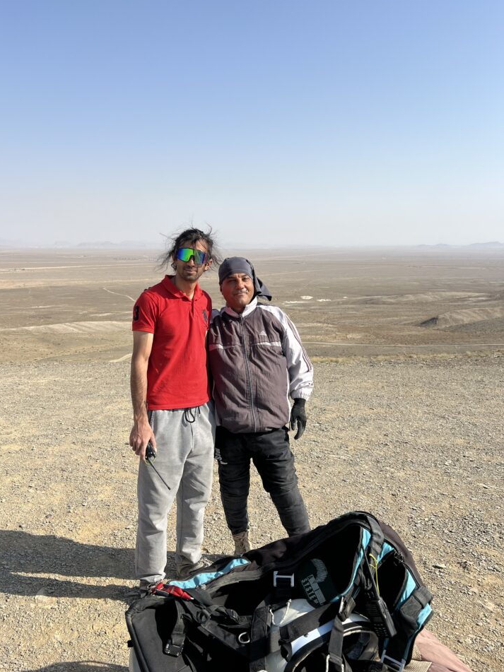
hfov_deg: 49.7
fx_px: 544
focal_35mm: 28
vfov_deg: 63.4
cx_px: 235
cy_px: 323
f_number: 1.5
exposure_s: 1/4444
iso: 50
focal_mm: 5.7
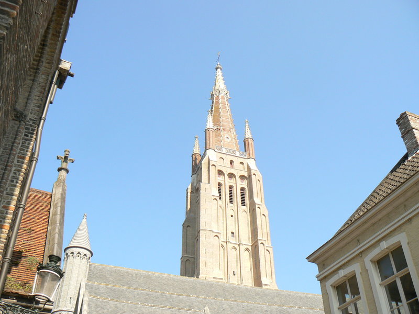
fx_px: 436
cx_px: 210
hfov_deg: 51.4
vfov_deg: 39.7
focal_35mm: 36
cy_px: 157
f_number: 3.6
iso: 100
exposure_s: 1/1000
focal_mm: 6
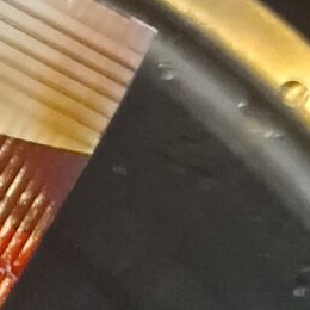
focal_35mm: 200
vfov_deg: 8.2
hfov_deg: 8.2
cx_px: -389
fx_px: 2026
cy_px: 688
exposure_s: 1/100
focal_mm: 6.4
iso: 400
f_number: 1.8
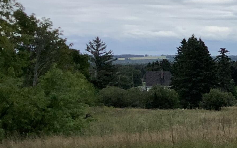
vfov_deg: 11.8
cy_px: 79
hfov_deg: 16.5
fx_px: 717
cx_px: 390
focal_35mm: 111
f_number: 2.4
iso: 25
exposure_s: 1/970
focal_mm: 3.3
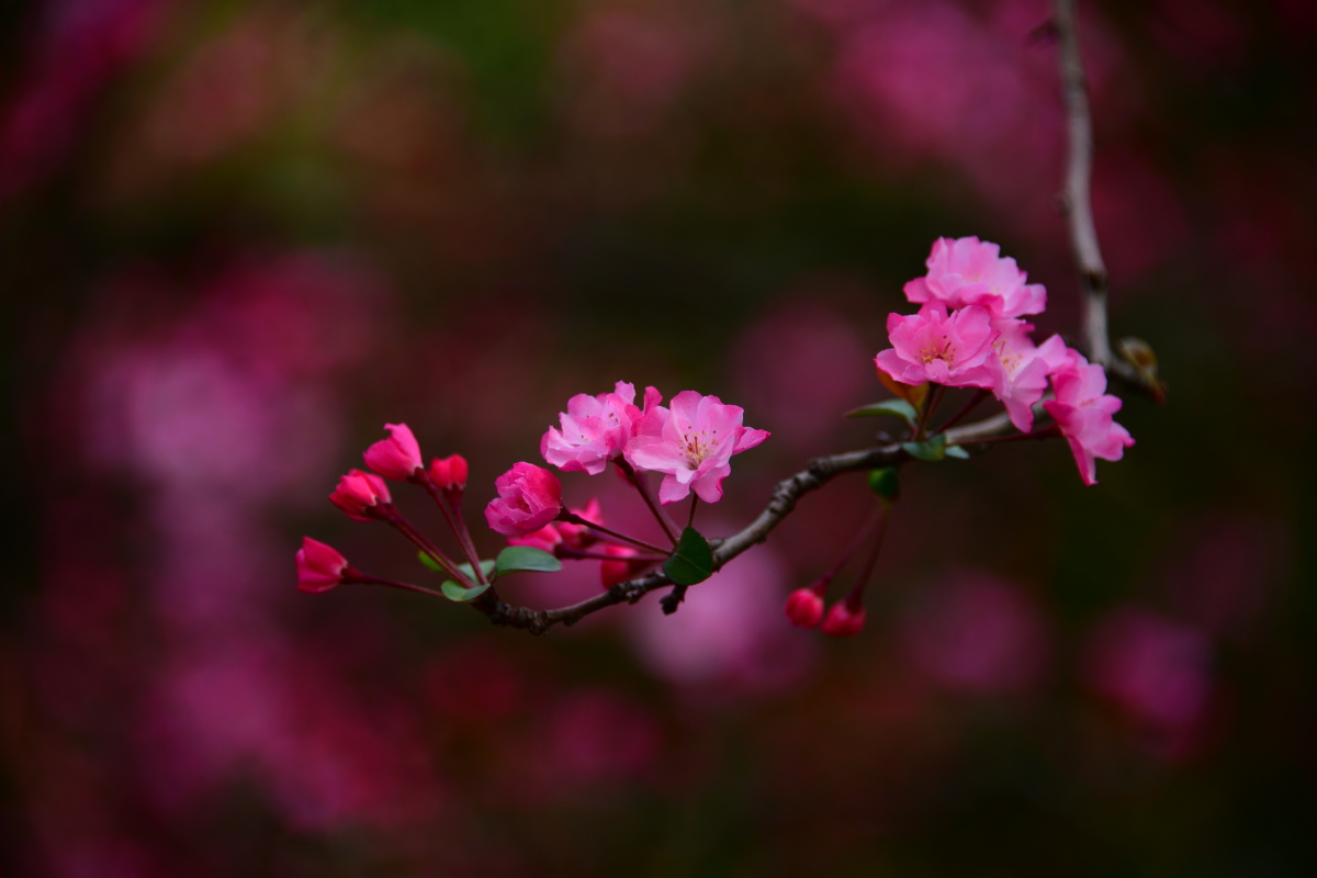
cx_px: 658
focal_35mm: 300
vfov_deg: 4.6
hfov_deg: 6.9
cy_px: 439
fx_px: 10974
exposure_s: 1/100
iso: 100
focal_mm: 300
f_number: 5.6
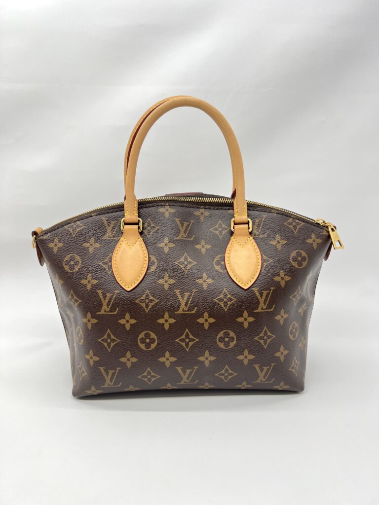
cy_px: 252
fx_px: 380
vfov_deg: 67.3
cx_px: 190
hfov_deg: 53.1
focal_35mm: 26
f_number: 1.5
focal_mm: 5.7
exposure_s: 1/100
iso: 40
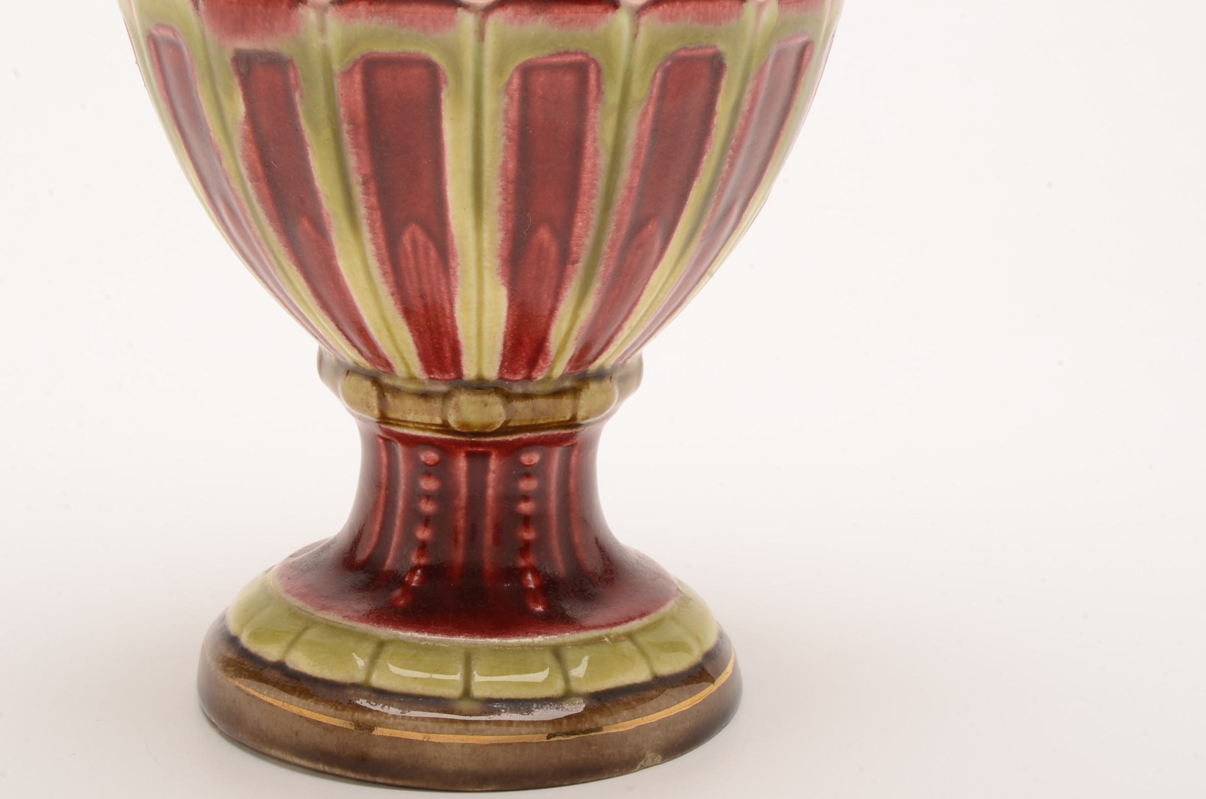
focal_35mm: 82
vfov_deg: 16.5
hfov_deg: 24.7
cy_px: 400
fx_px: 2758
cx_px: 603
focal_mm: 55
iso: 100
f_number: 25
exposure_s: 1/160
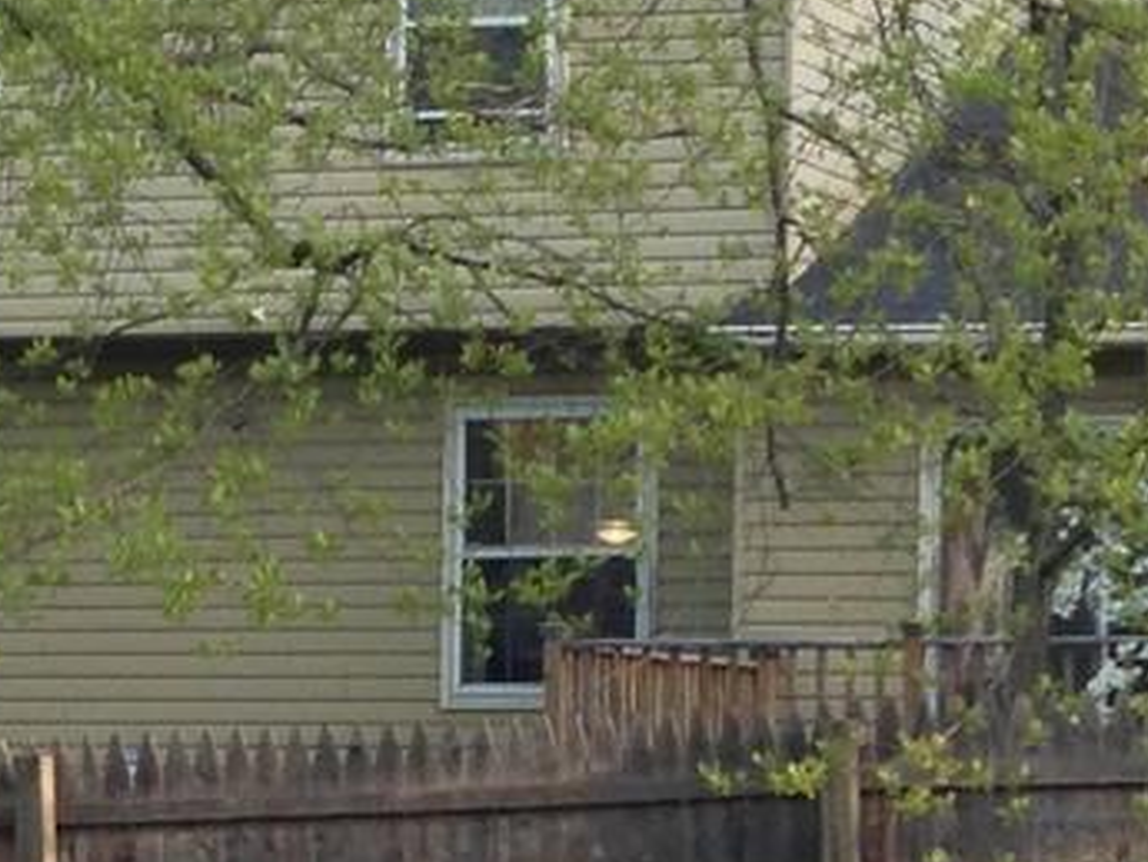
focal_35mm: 196
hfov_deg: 10.1
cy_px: 1278
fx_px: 6502
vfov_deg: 7.5
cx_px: 429
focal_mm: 4.13
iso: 50
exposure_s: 1/174
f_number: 2.4
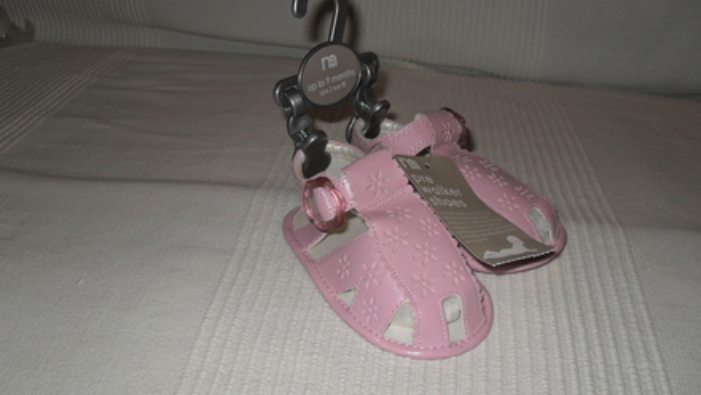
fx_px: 725
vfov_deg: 30.5
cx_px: 347
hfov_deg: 51.6
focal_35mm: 39
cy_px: 213
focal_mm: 6.2
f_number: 8.9
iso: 100
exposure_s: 1/45
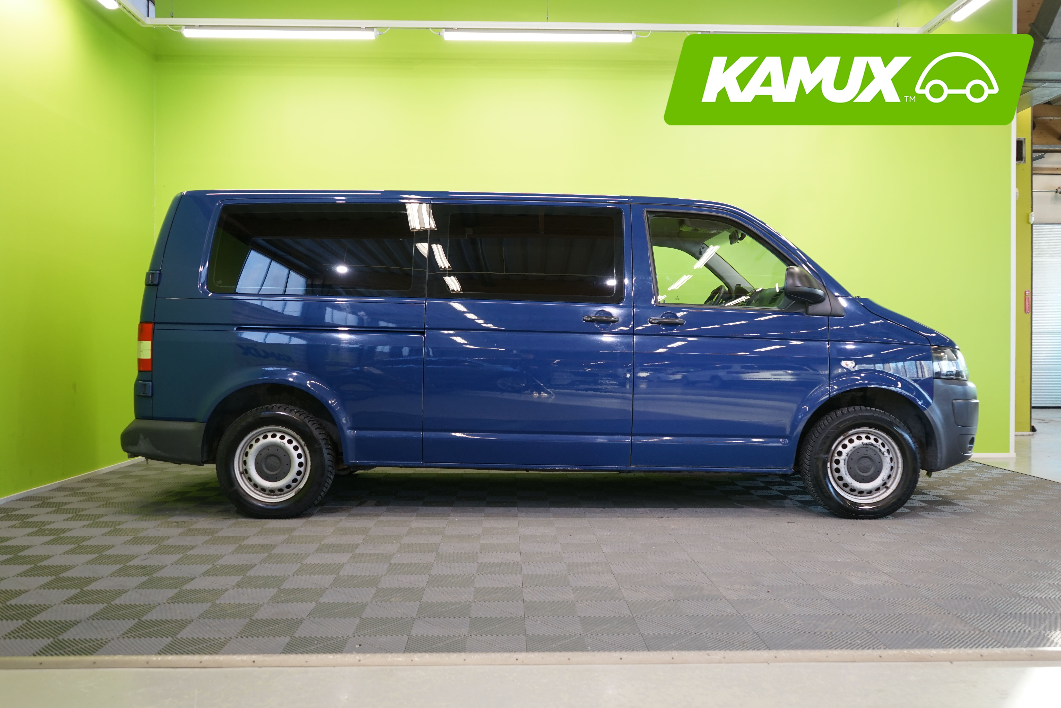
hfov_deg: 63.7
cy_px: 354
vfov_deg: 45.0
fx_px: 855
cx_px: 530
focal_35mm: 29
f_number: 5
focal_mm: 29
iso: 500
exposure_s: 1/30
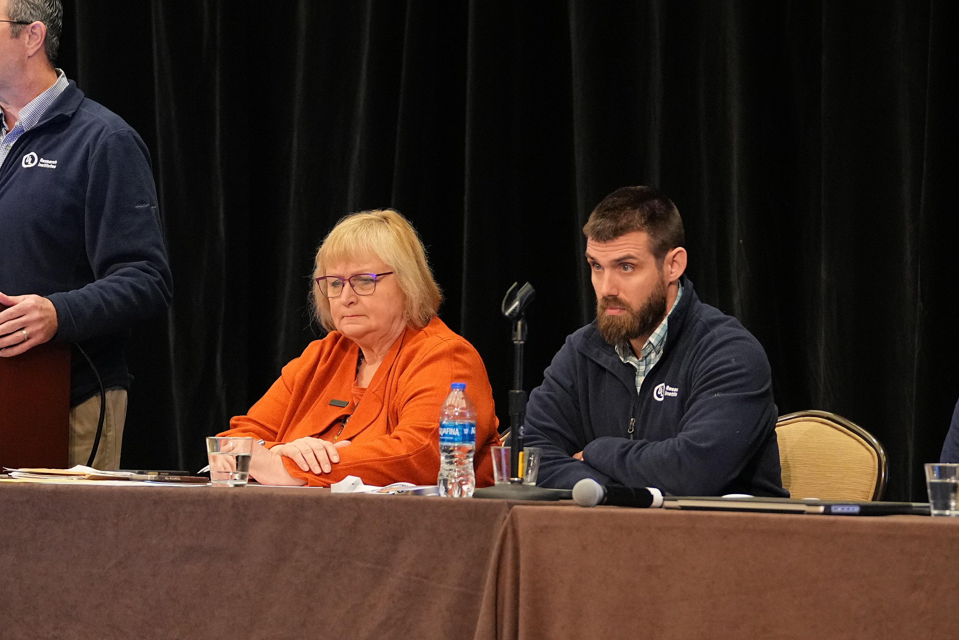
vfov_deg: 4.9
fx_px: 7406
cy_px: 296
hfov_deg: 7.4
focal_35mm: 278
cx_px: 426
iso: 3200
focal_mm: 136
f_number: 3.2
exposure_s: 1/125
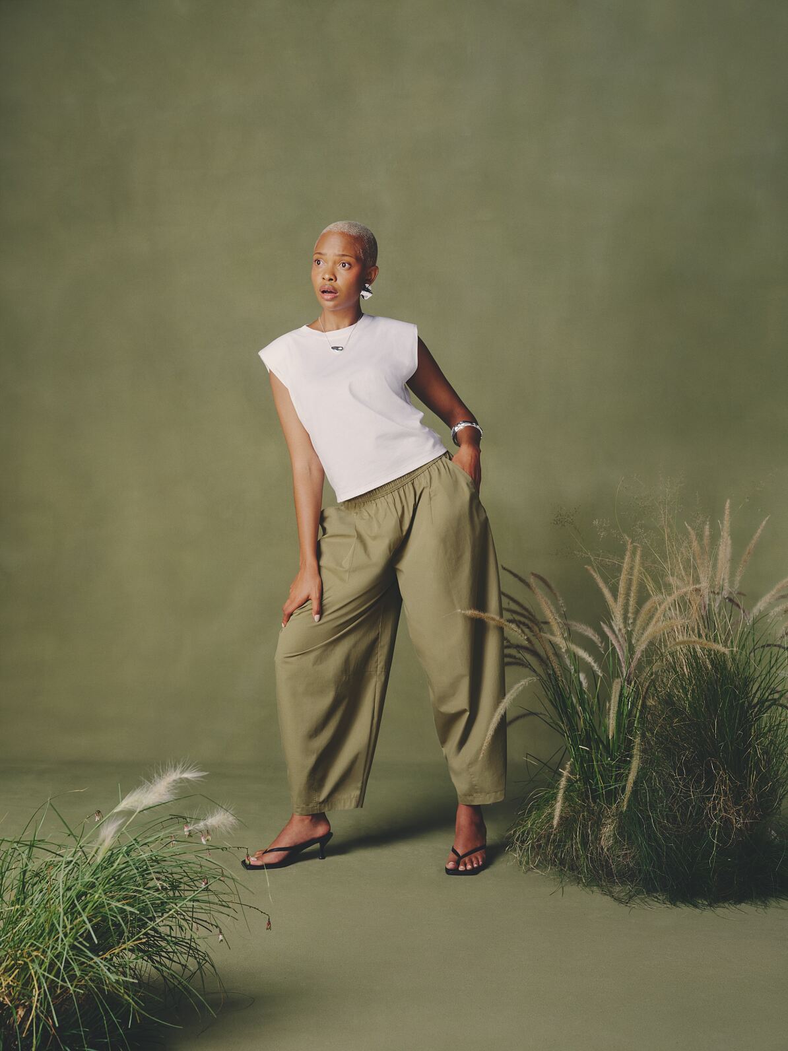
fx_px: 1335
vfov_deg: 42.9
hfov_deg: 32.9
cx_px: 394
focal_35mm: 44
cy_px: 526
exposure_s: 1/250
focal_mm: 55
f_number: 5.6
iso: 500
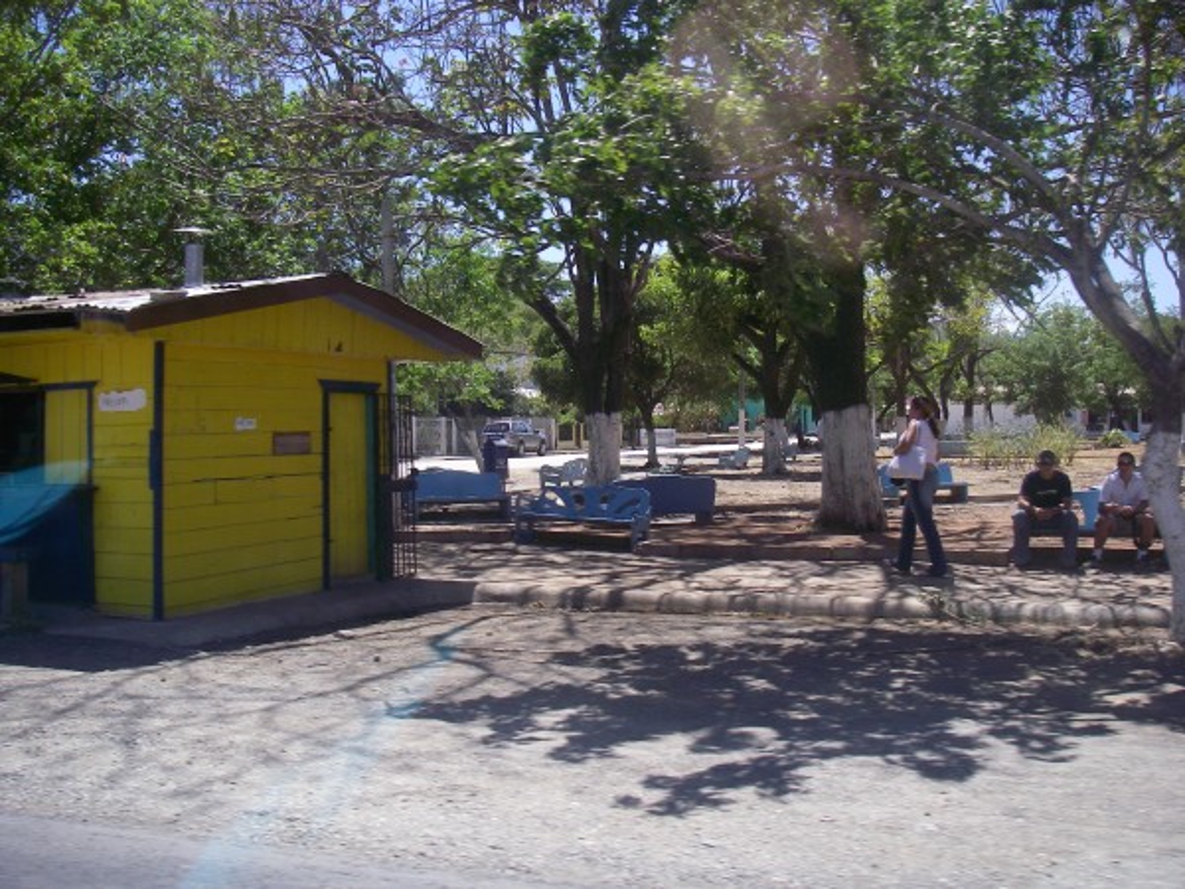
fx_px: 1301
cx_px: 592
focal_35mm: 38
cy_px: 444
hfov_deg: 49.0
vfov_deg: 37.7
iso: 64
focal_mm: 6.3
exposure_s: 1/500
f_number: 3.3
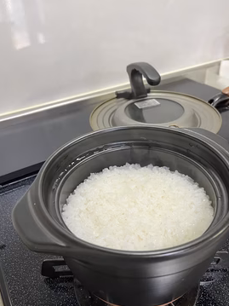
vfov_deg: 61.6
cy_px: 167
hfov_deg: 48.1
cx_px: 125
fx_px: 256
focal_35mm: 29
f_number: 1.6
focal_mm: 5.1
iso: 160
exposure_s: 1/60
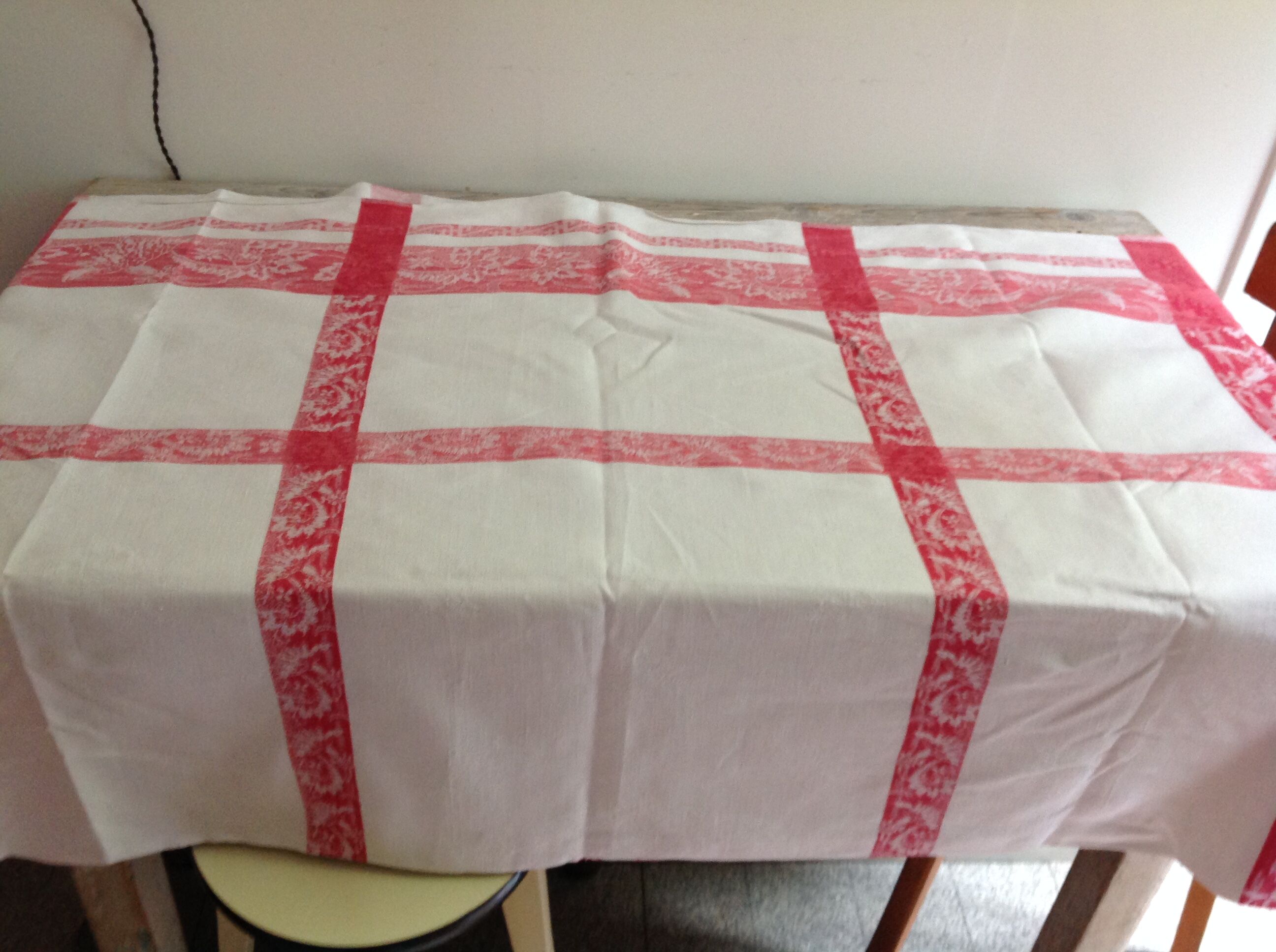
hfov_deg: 52.7
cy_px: 476
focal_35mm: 35
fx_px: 1288
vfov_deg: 40.6
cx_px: 638
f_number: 2.4
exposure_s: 1/15
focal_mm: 4.28
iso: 125
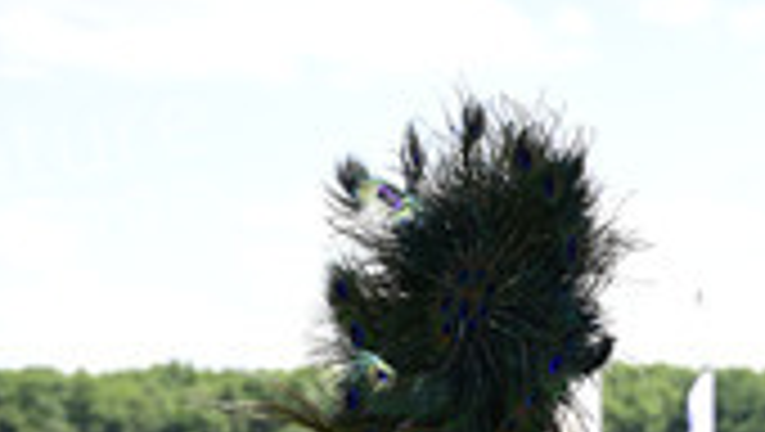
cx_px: 482
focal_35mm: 113
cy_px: 882
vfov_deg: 9.9
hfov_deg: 18.9
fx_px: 2294
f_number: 5.6
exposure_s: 1/200
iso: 100
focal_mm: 46
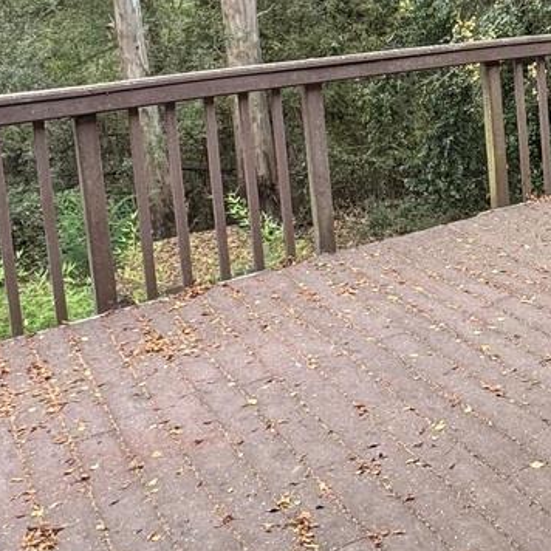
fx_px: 900
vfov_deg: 32.5
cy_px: 65
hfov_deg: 31.0
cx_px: 579
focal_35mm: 50
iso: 40
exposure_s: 1/99
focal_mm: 2.22
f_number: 2.2
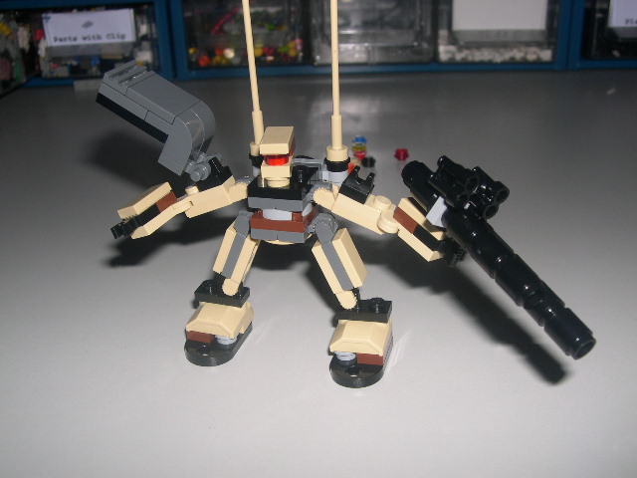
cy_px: 239
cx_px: 318
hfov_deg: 49.0
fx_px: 699
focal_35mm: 38
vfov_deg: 37.7
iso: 100
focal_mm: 8
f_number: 7.6
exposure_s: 1/60
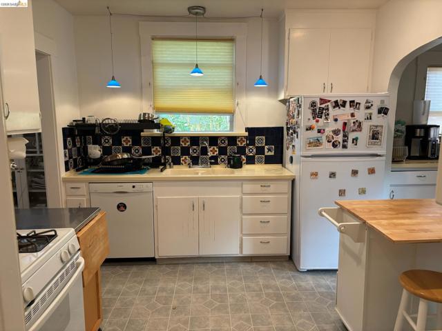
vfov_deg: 53.1
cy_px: 166
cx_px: 221
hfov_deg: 67.3
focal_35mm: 26
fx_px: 332
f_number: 1.6
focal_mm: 5.96
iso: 125
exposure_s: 1/120
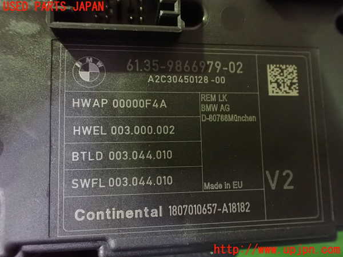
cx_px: 172
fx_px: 297
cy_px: 128
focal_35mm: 30
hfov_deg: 60.0
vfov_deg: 46.8
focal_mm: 5.4
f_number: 2.3
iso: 1600
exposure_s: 1/25
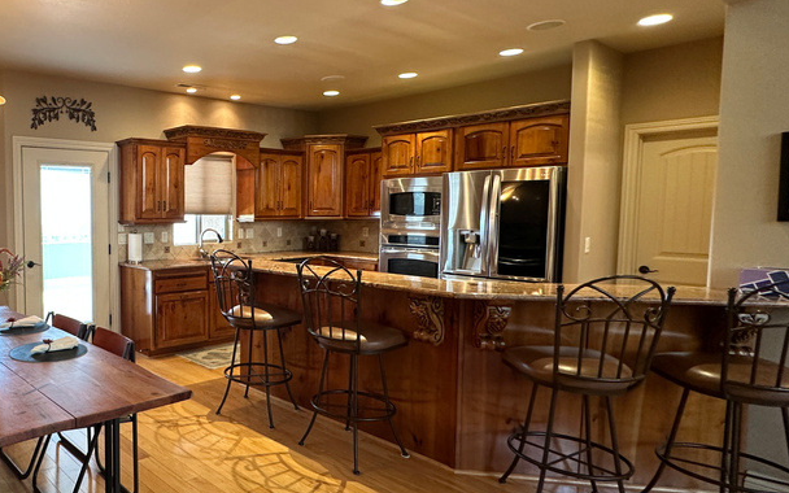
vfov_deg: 49.3
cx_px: 161
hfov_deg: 66.1
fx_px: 538
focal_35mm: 25
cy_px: 244
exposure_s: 1/60
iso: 200
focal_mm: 2.22
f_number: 2.2
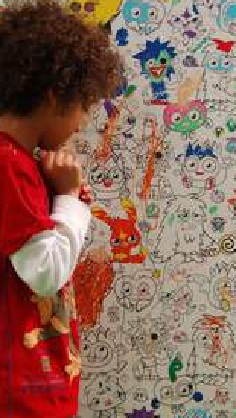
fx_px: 744
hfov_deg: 17.9
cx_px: 59
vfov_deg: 31.4
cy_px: 209
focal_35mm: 67
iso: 800
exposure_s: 1/15
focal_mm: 28
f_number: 4.2
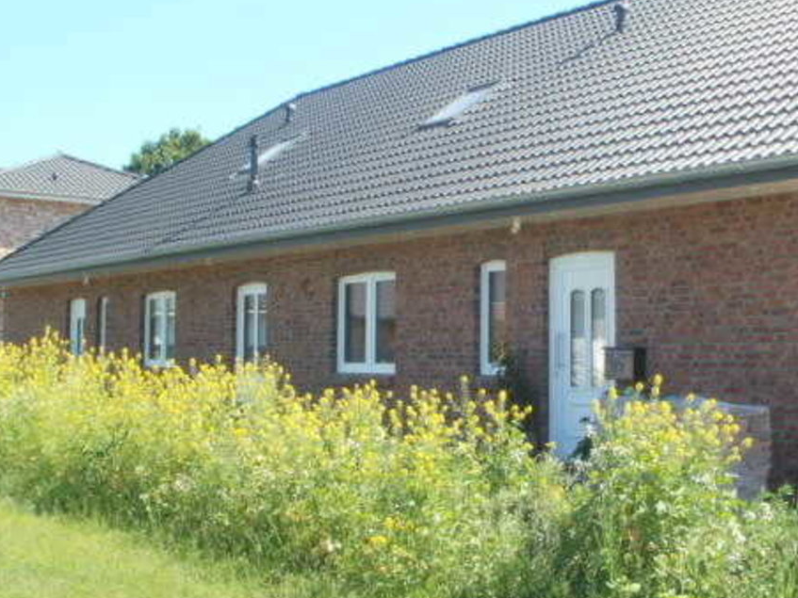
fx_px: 1176
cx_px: 463
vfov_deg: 28.6
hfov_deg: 37.4
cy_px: 286
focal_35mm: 51
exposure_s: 1/125
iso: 100
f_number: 5.6
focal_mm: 6.3
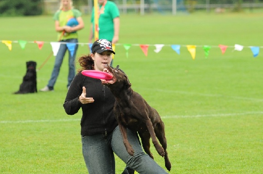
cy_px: 111
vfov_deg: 5.7
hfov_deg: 8.6
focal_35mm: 240
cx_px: 120
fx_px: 1751
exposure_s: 1/640
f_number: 2.8
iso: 800
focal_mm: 116
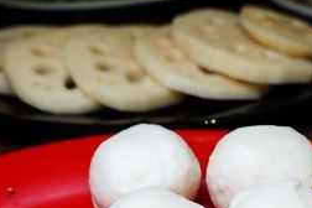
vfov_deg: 21.1
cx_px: 196
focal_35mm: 62
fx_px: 537
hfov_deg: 32.2
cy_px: 215
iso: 125
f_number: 2.8
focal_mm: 9
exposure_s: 1/125
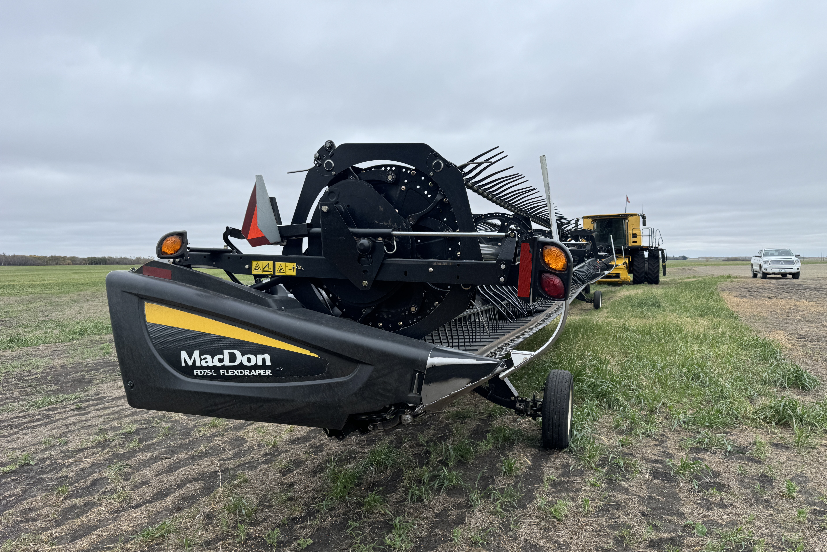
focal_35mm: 25
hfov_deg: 71.5
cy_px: 302
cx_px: 413
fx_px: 574
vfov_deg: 51.2
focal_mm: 6.76
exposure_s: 1/633
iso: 80
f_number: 1.78
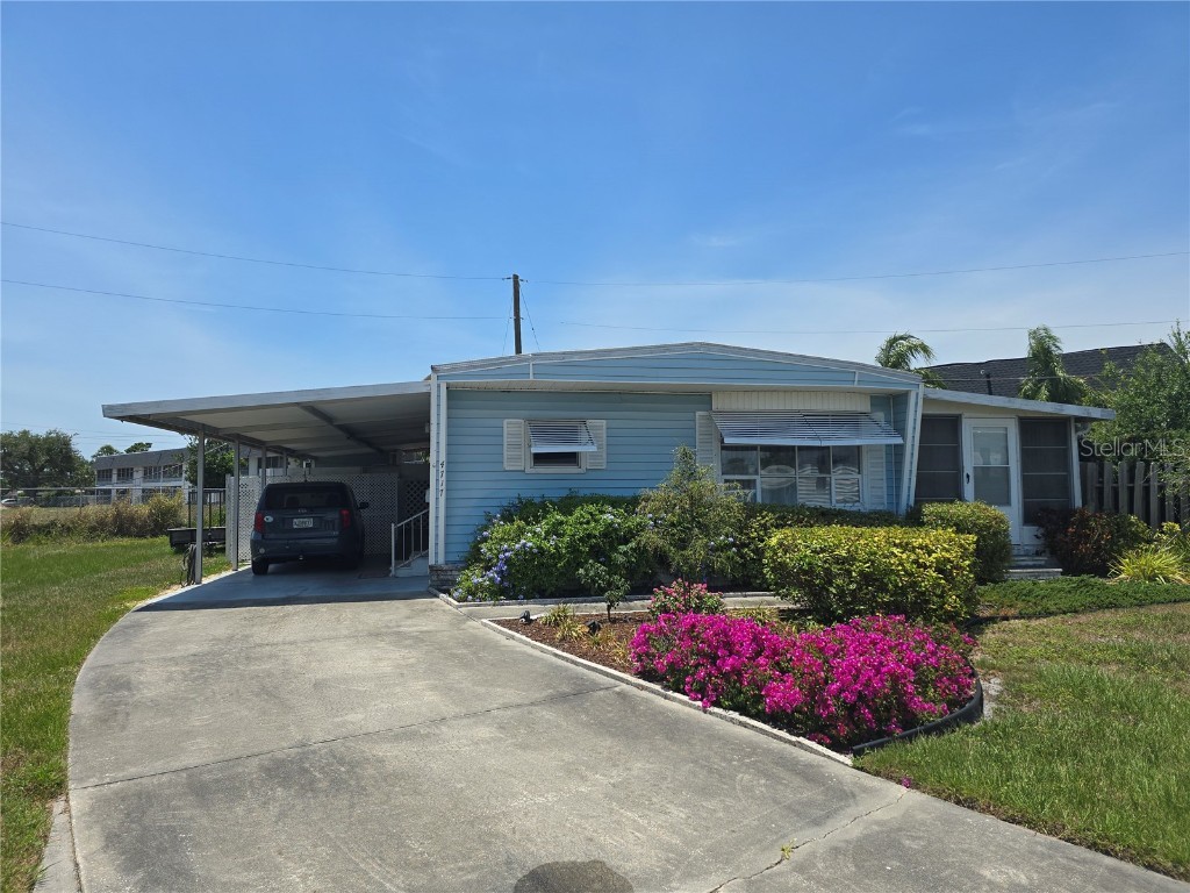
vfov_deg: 58.9
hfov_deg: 73.9
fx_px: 791
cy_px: 446
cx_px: 595
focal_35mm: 23
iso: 12
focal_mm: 6.3
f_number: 1.7
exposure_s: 1/1055
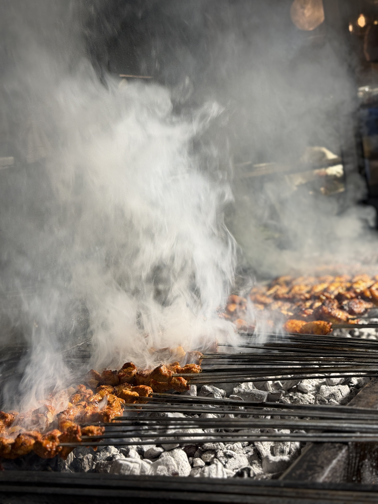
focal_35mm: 48
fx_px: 699
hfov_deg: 30.3
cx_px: 189
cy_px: 252
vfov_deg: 39.7
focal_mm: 6.76
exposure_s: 1/100
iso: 64
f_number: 1.78
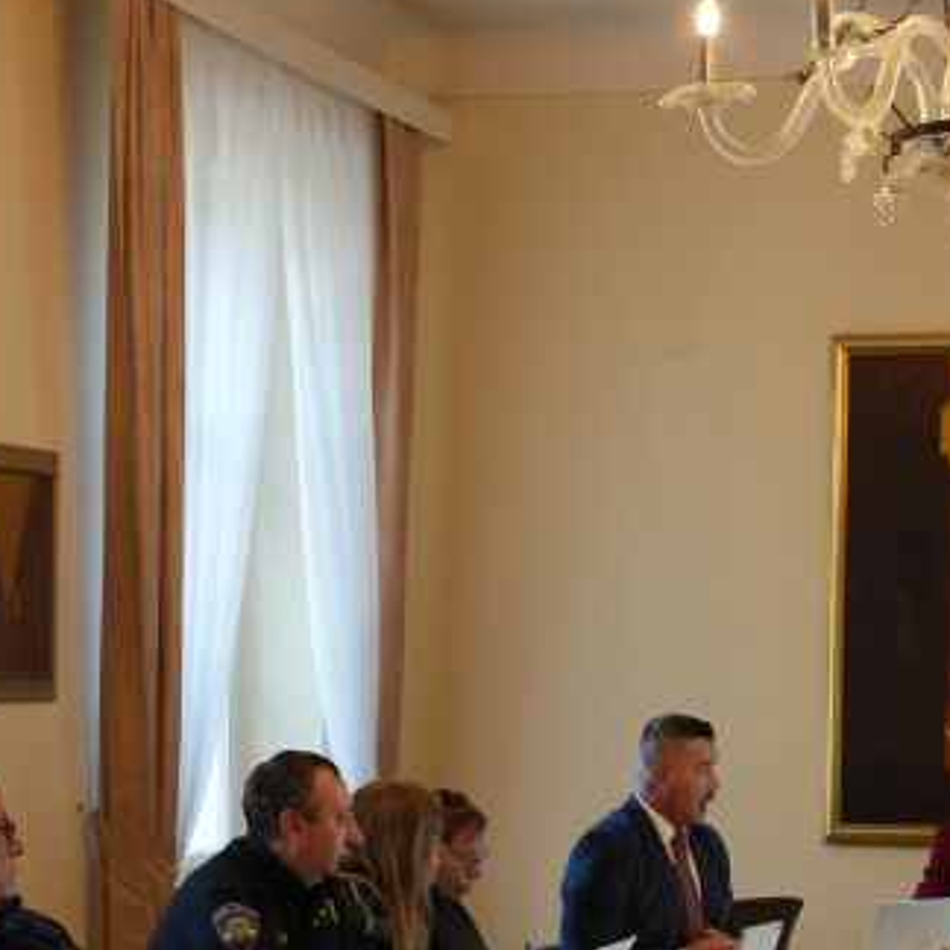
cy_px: 969
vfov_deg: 18.0
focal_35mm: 94
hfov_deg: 18.4
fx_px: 2919
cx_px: 710
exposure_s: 1/160
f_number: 4
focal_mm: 35
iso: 1600
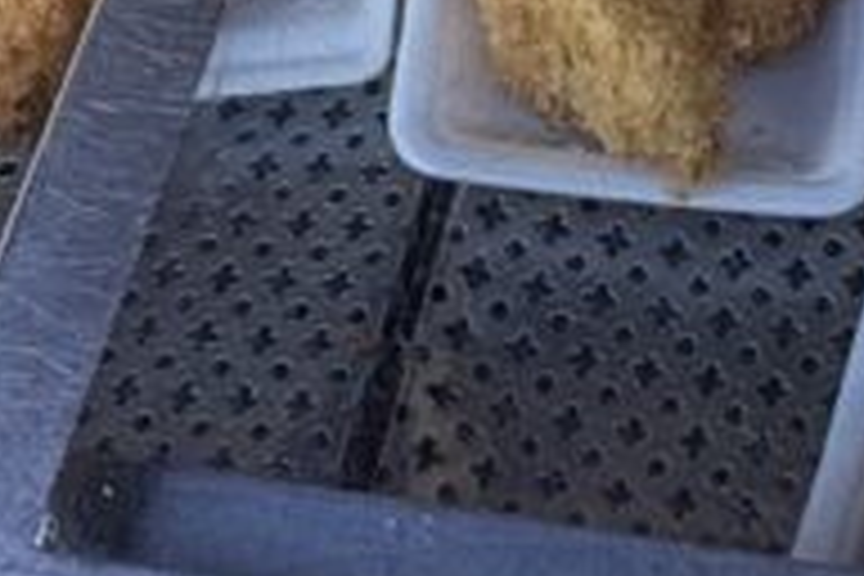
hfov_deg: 20.3
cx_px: 900
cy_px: -171
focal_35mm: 97
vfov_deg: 13.6
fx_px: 2328
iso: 64
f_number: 2.2
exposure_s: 1/100
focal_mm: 2.22
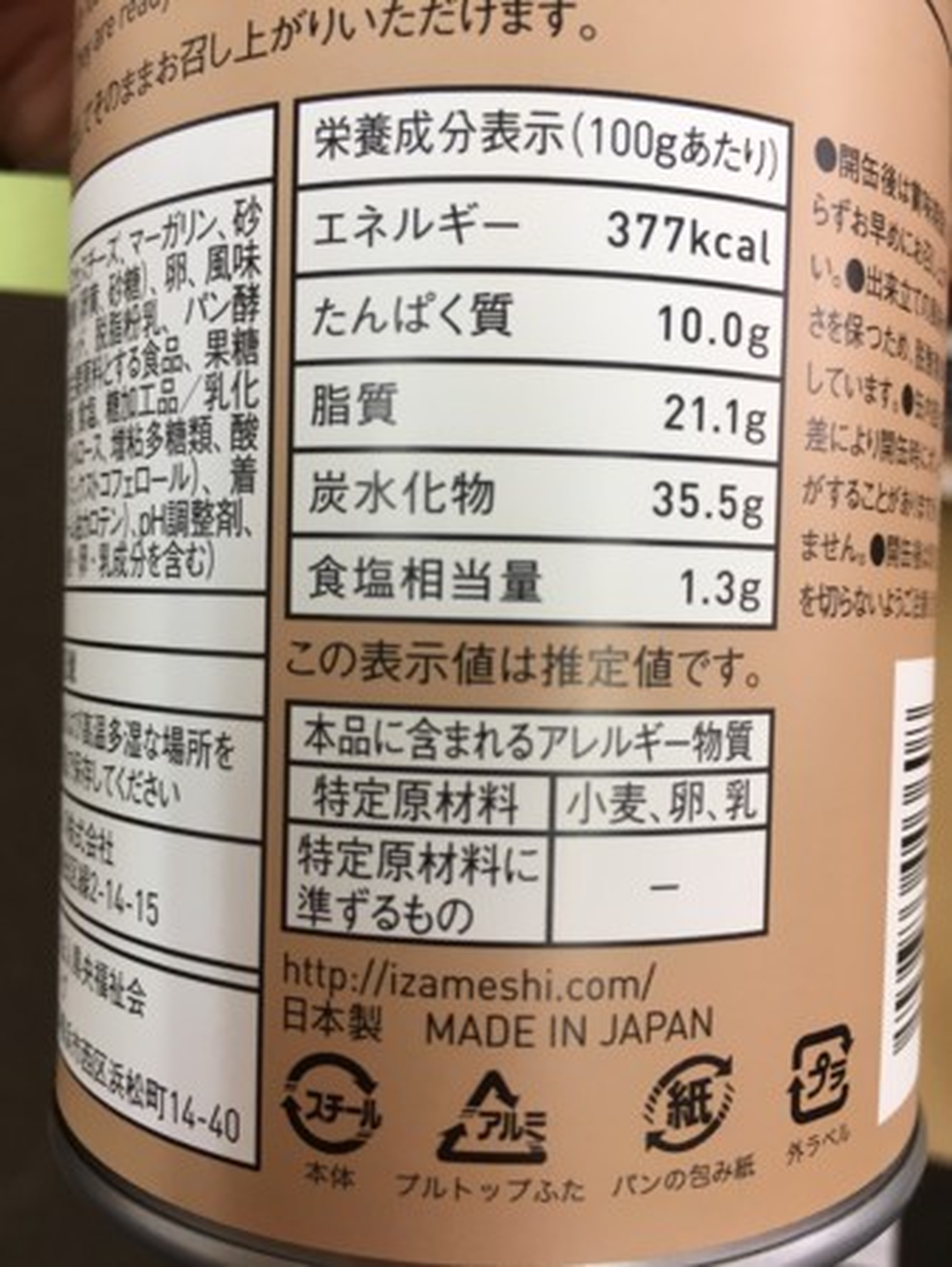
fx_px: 1062
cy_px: 634
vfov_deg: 61.6
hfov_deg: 48.3
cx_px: 476
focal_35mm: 29
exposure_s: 1/30
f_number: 2.2
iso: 25
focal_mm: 4.15
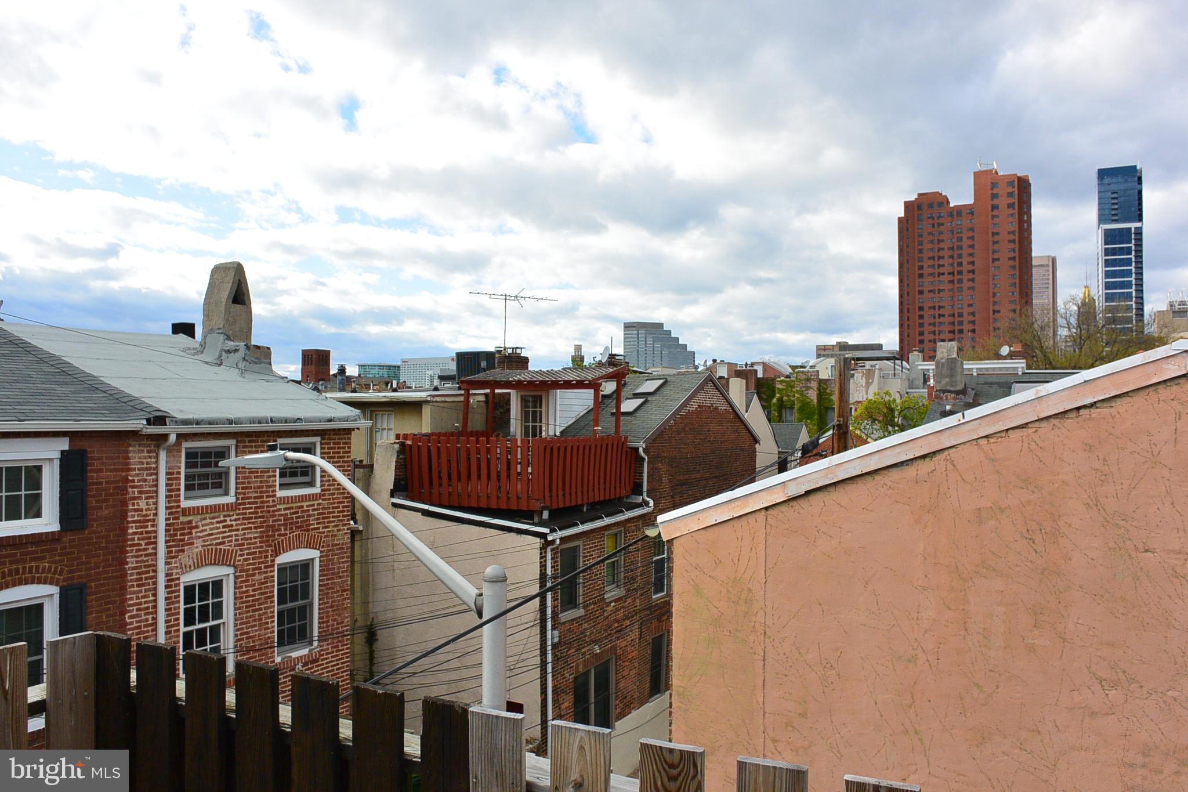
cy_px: 396
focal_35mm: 27
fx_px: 891
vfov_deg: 47.9
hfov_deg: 67.4
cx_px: 594
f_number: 5
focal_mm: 10
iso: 160
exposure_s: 1/800
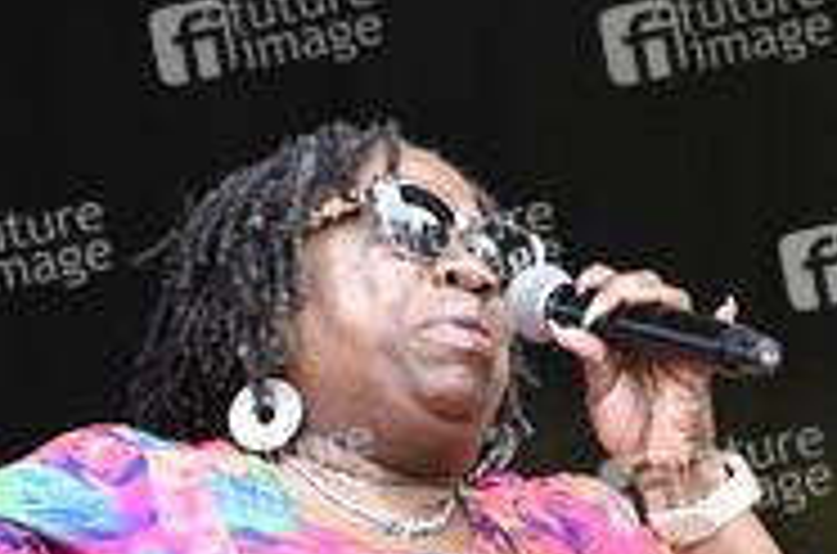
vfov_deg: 3.3
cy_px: 595
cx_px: 326
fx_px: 9578
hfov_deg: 5.0
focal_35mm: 413
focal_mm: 170
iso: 1000
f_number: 5.6
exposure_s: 1/200
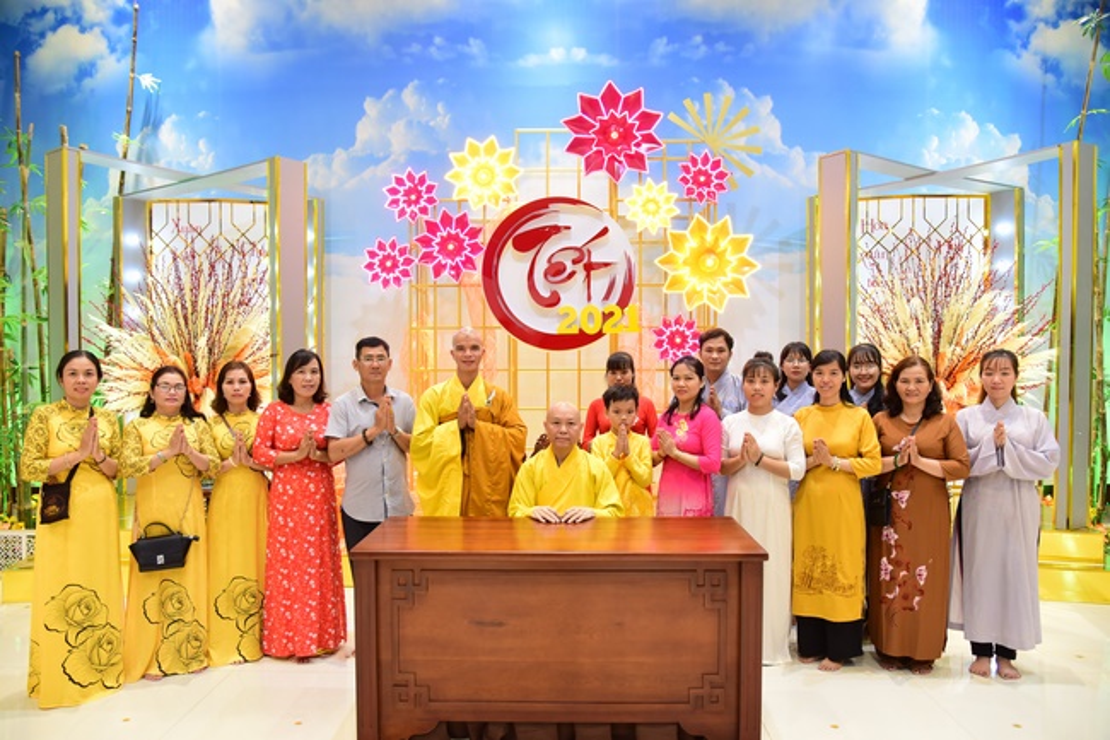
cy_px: 370
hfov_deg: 73.8
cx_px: 555
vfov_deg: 53.1
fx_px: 740
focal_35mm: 24
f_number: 4.5
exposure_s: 1/40
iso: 1000
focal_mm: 24
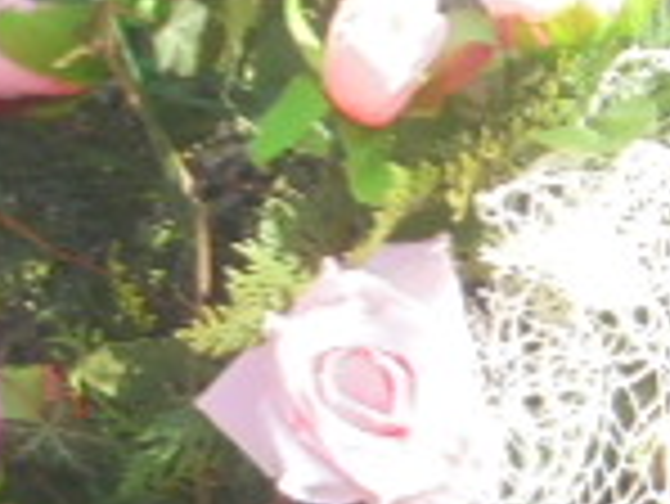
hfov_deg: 7.1
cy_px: 994
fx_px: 5327
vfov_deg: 5.3
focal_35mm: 275
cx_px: 827
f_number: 5.6
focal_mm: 11.5
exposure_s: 1/80
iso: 100
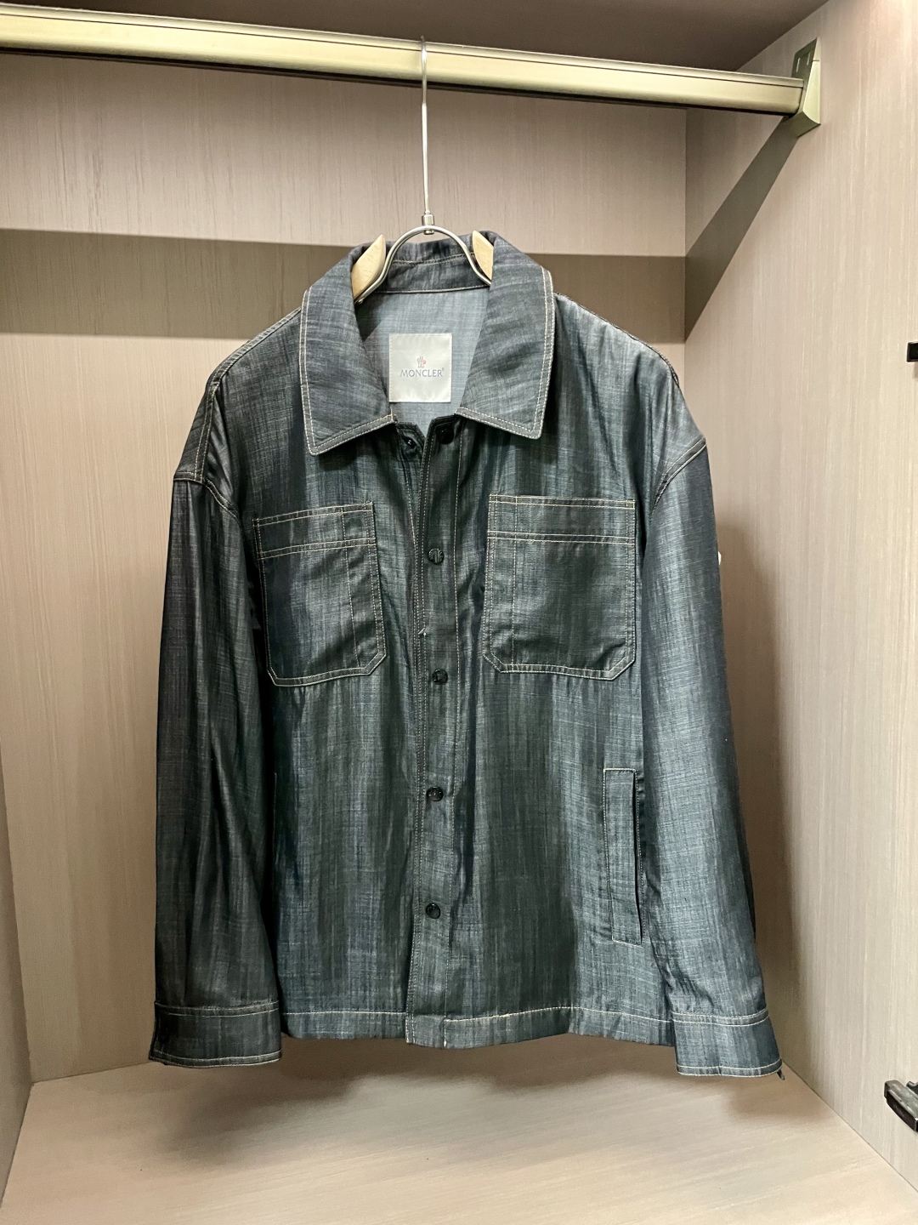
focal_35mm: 26
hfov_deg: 53.1
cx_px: 459
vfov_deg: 67.3
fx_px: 919
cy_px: 612
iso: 640
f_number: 1.6
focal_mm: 4.2
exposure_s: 1/35
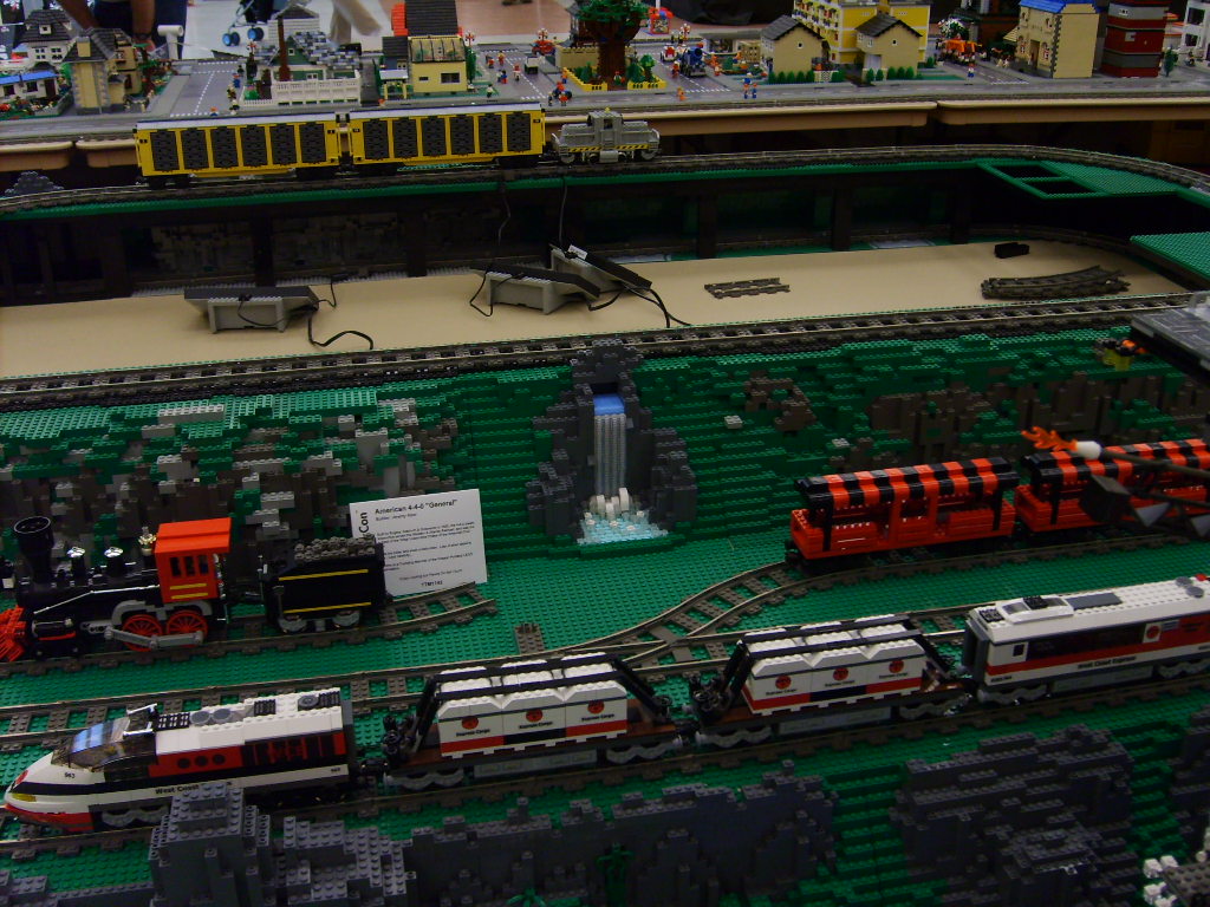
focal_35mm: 35
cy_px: 454
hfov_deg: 52.6
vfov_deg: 40.7
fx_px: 1223
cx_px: 605
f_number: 2.8
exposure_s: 1/30
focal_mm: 5.8
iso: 100
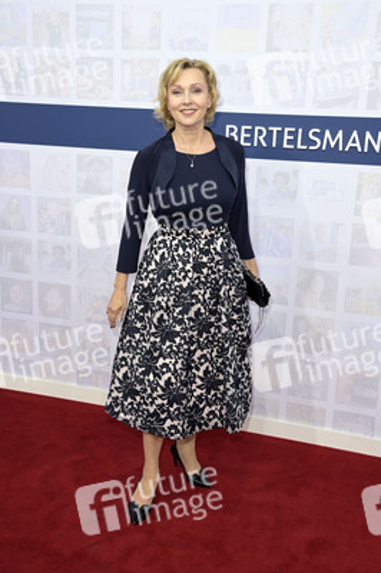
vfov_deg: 50.7
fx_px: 604
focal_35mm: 38
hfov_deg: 35.0
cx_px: 190
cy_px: 286
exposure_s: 1/125
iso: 640
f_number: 7.1
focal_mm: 38
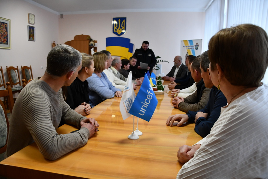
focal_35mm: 27
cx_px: 134
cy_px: 90
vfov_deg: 47.9
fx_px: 201
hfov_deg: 67.4
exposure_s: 1/125
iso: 1600
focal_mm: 18
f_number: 3.5
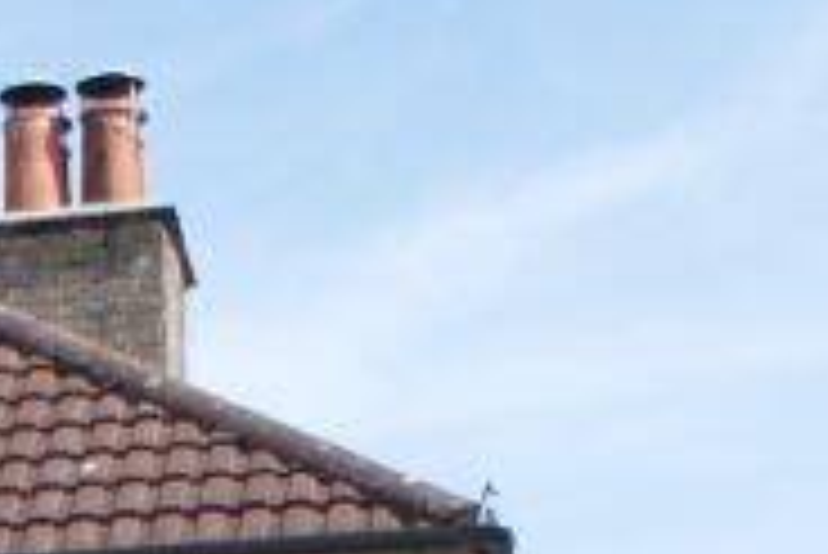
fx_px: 4995
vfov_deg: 6.1
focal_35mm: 217
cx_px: -324
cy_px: 1241
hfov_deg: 9.3
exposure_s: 1/320
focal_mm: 26
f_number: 5.6
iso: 100
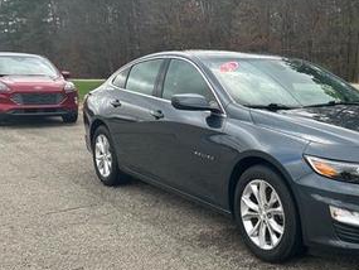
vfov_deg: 31.4
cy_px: 170
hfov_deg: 39.3
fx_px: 477
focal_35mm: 46
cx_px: 296
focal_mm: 5.7
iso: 50
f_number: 1.5
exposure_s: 1/733
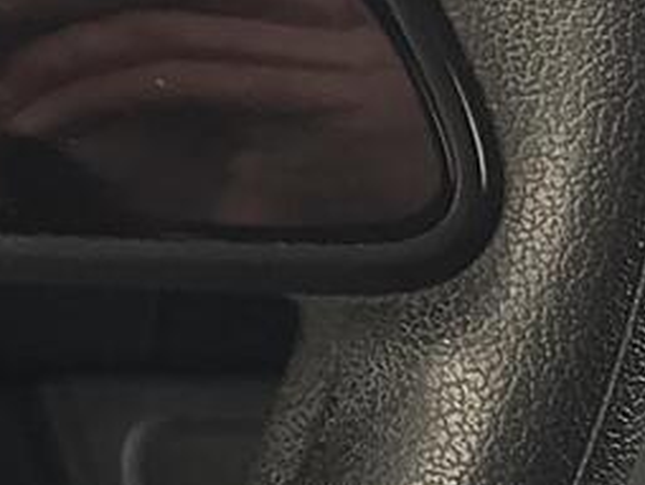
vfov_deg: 10.4
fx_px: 2536
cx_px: -1039
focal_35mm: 136
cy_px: -340
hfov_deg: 11.3
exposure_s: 1/33
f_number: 1.78
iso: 800
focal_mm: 6.76
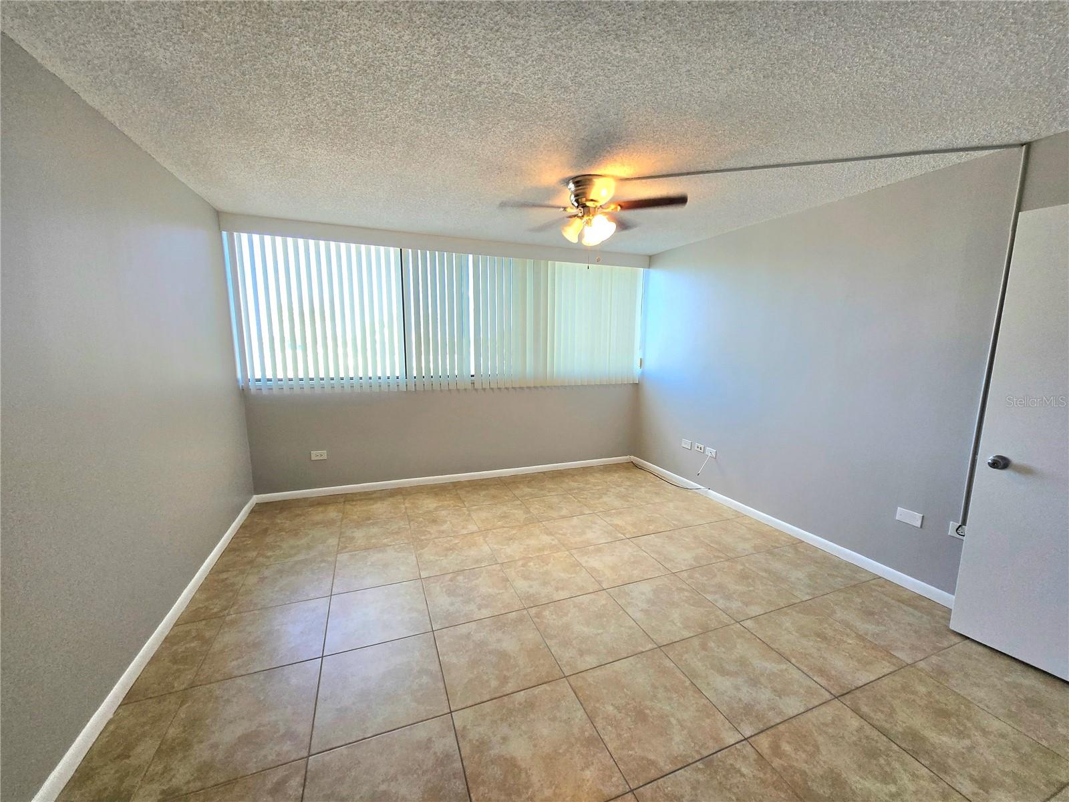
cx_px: 534
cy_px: 401
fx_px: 401
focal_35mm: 13
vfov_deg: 89.9
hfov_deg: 106.2
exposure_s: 1/60.2
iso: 64
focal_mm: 1.7
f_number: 2.2
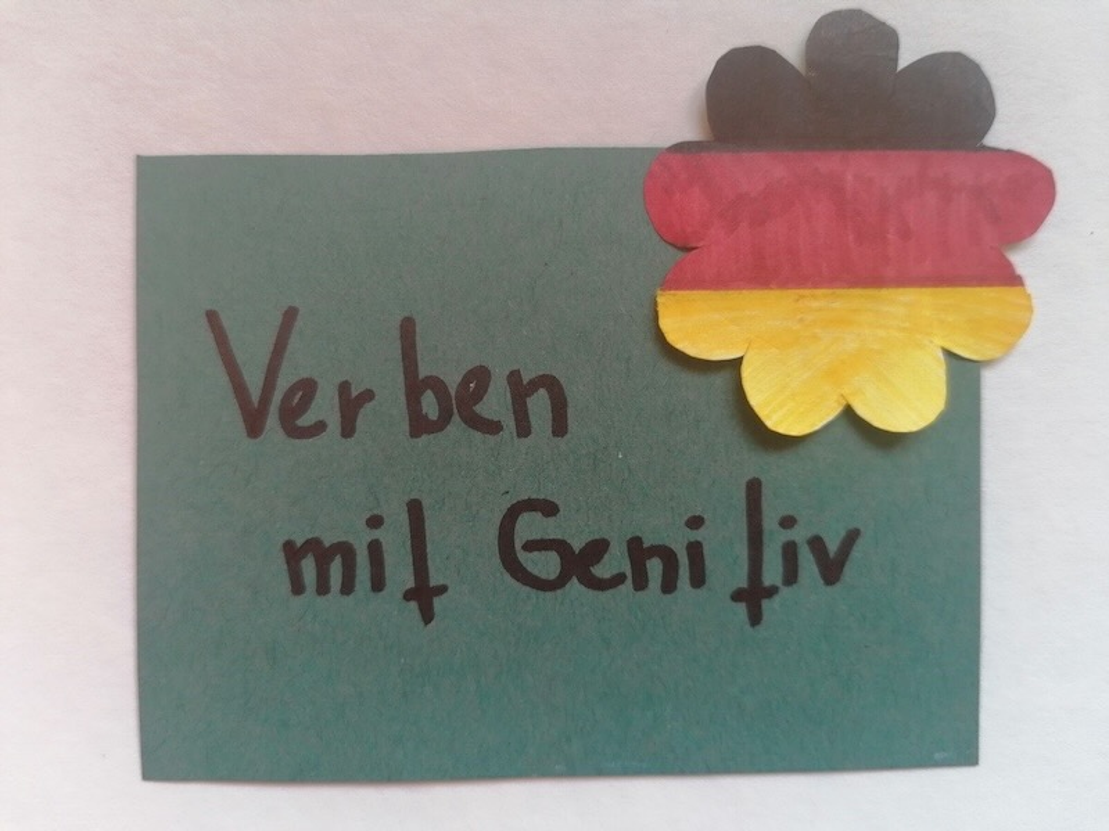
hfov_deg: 65.3
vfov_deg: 51.4
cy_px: 416
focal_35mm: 27
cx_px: 554
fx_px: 865
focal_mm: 4.75
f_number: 1.8
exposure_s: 1/100
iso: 80
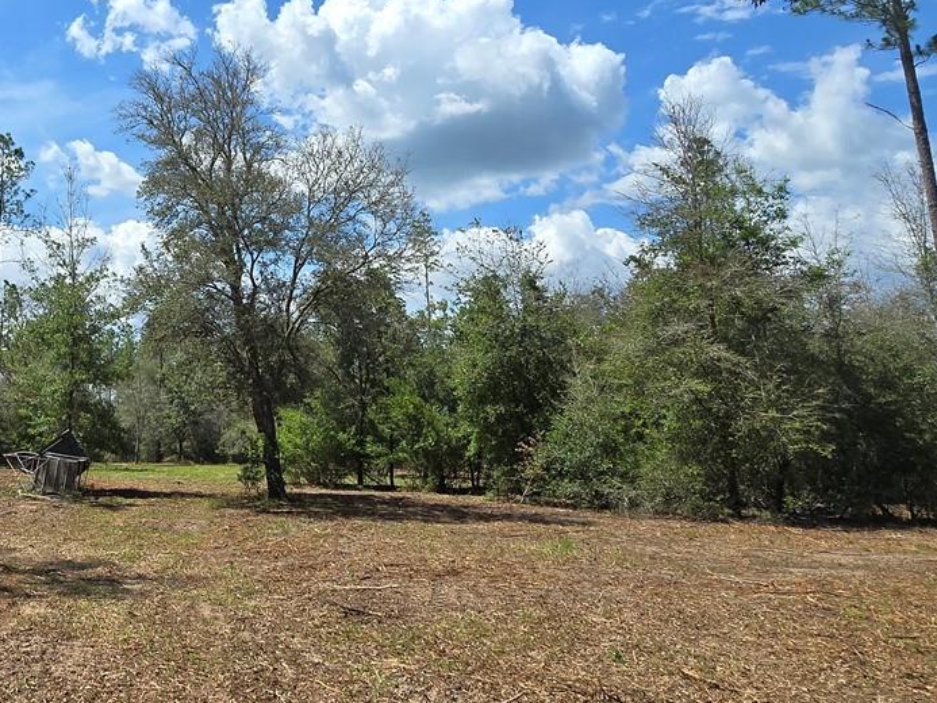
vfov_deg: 46.4
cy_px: 266
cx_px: 146
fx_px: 812
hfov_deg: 54.4
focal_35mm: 30
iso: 50
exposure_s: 1/2391
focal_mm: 2.2
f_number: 2.2
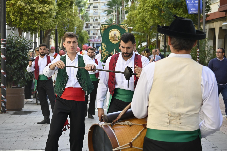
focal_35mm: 88
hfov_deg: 23.0
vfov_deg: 15.4
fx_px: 558
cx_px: 114
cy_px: 76
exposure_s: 1/400
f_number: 5.6
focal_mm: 59
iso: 400
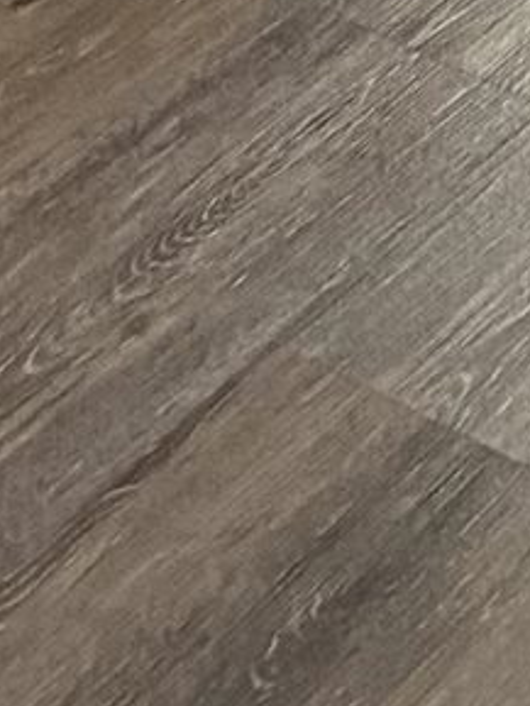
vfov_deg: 8.0
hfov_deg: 6.9
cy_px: -1483
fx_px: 4223
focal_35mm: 207
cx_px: 1170
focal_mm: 4.25
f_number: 1.8
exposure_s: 1/60
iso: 160
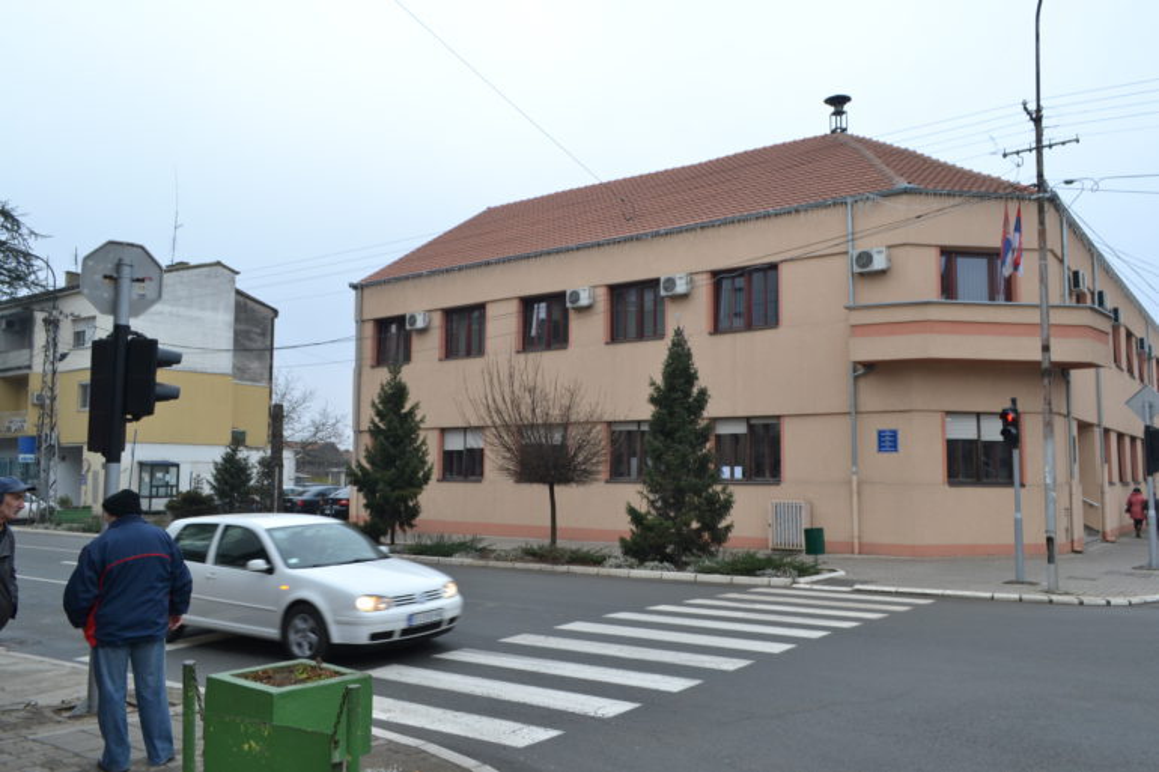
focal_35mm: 27
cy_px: 386
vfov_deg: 47.9
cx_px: 580
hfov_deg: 67.4
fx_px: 869
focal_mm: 18
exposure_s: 1/50
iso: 400
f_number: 9
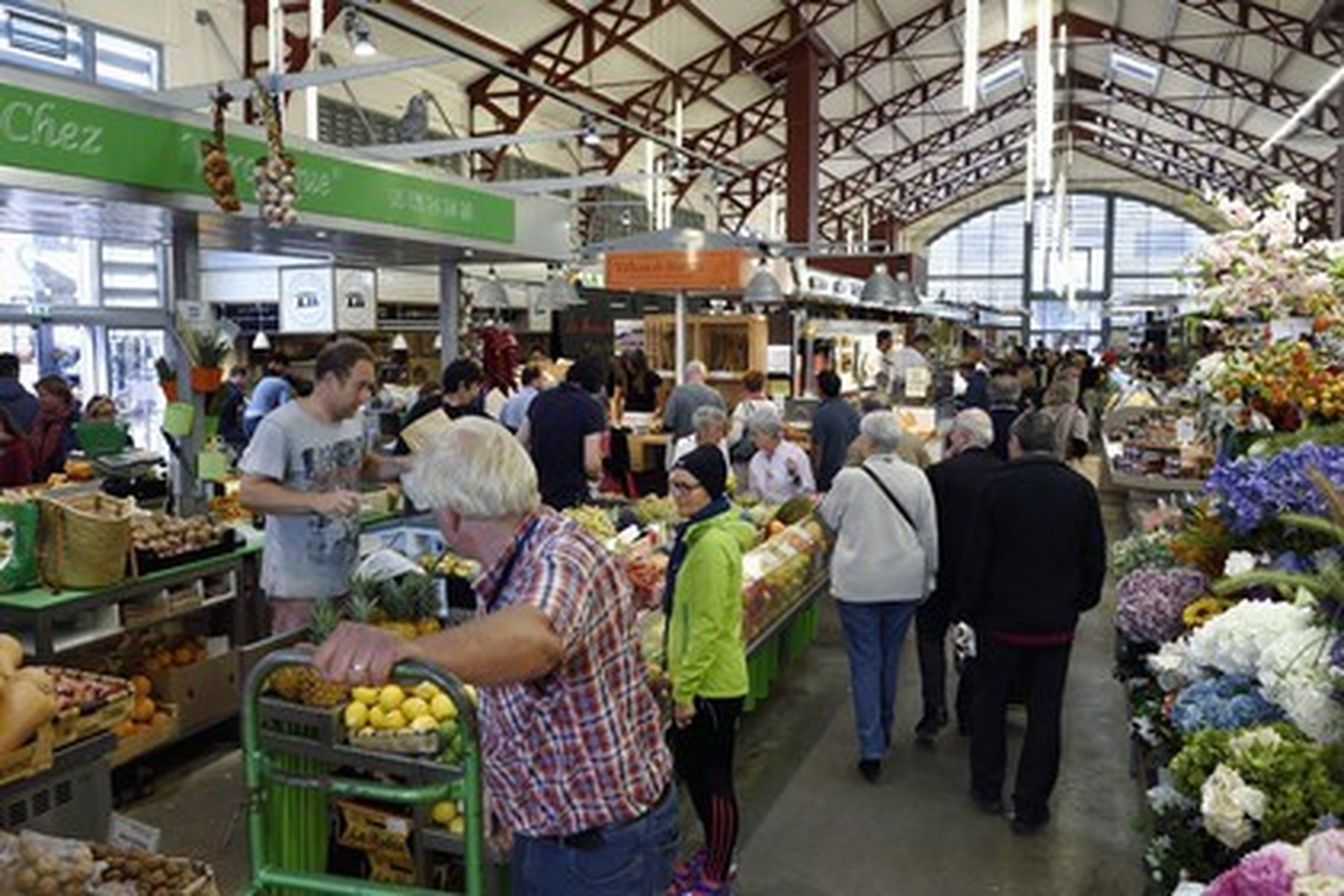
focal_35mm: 24
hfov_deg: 73.7
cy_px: 448
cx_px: 672
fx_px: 896
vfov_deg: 53.1
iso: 800
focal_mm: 24
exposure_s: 1/80
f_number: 4.5
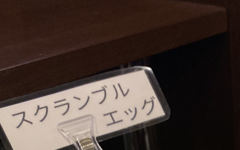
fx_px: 661
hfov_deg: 17.8
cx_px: 389
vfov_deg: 11.7
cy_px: 293
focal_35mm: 101
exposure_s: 1/50
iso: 125
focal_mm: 4.25
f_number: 1.8
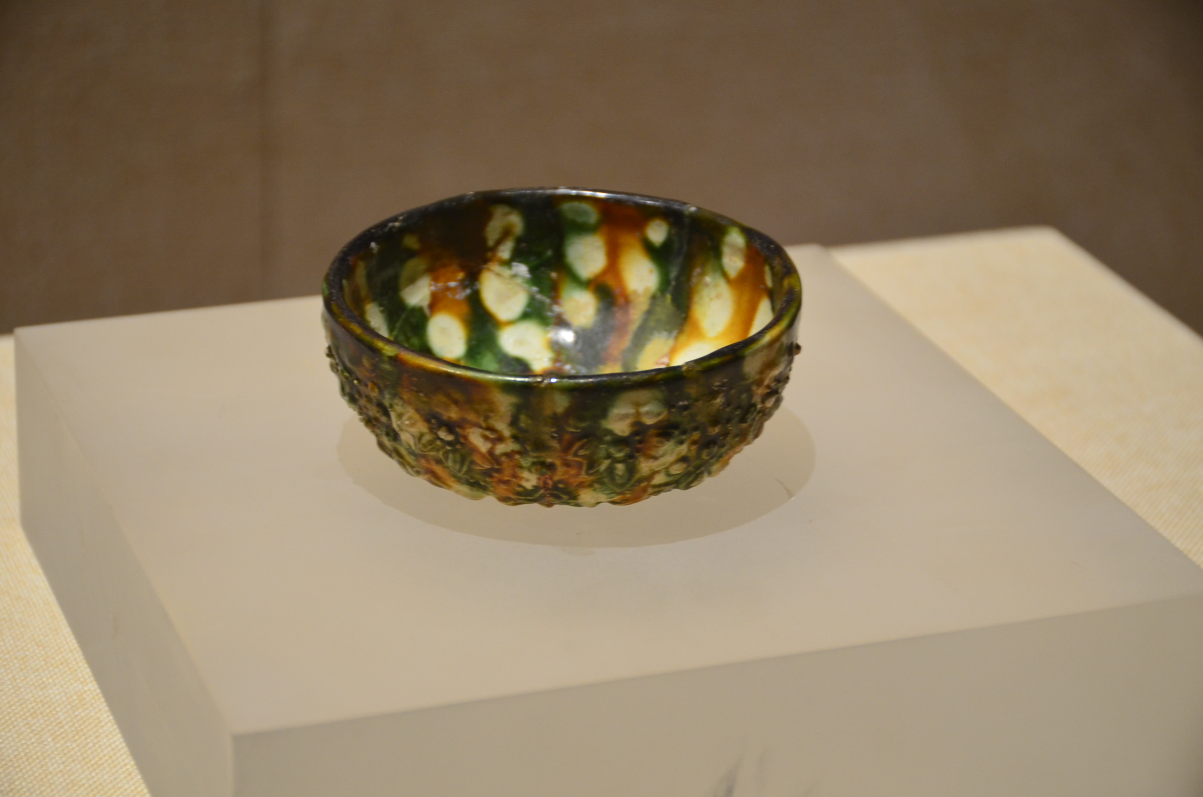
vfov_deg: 13.0
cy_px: 398
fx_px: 3501
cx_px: 602
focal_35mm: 105
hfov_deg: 19.5
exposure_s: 1/8
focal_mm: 70
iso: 800
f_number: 5.6
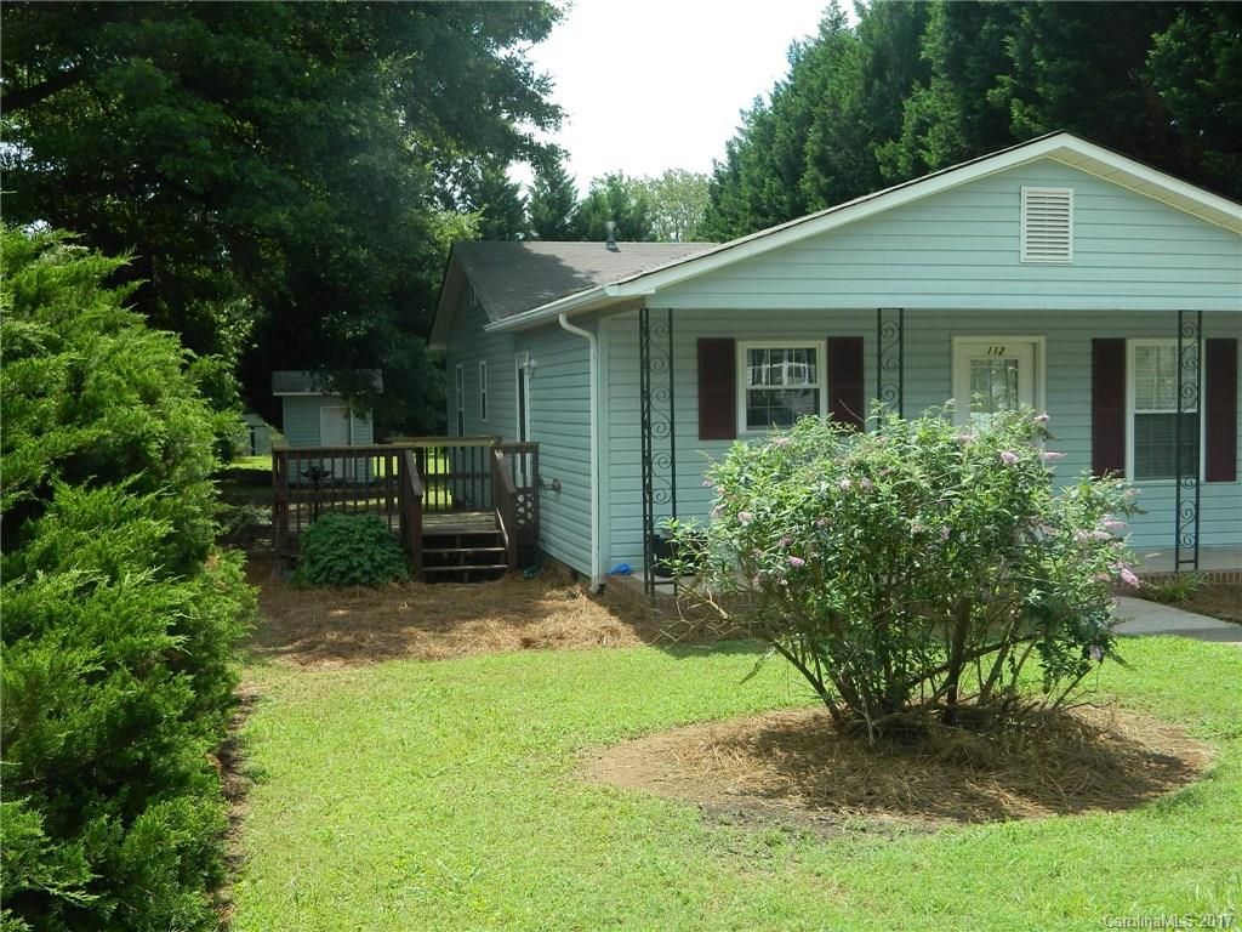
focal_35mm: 41
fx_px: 1471
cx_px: 621
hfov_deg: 45.8
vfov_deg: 35.1
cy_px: 466
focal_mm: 7.3
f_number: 3.5
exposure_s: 1/400
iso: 80
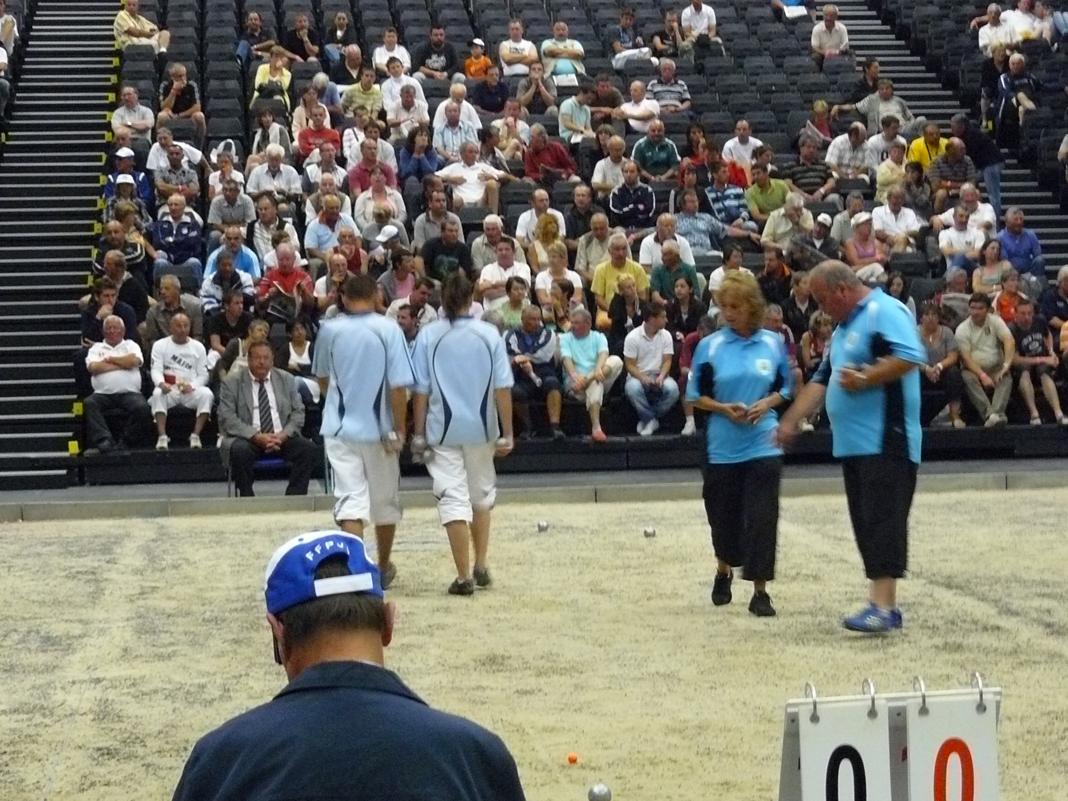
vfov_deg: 15.6
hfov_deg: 20.6
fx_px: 2931
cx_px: 656
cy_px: 474
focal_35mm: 95
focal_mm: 12
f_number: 3.2
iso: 400
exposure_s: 1/10
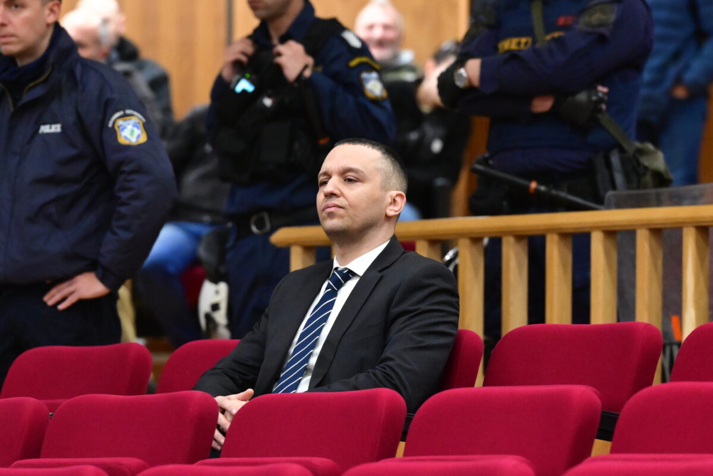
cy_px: 238
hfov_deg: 6.9
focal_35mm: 300
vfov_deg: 4.6
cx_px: 356
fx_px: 5941
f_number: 5
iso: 8000
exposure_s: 1/200
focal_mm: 200
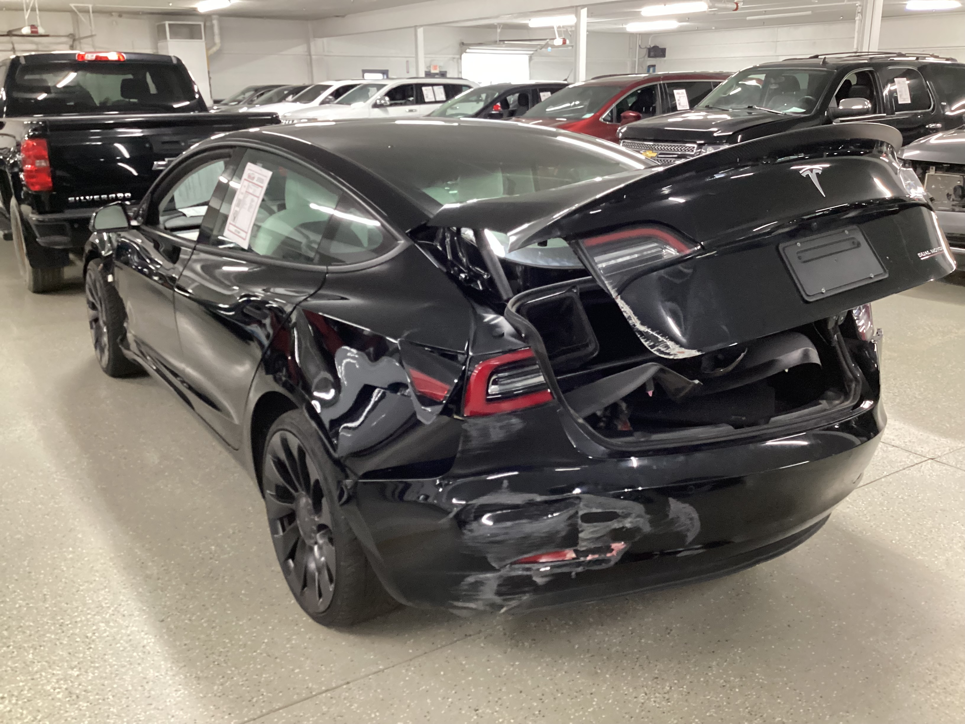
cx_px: 482
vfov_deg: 45.4
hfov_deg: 58.4
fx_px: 864
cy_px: 362
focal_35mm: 31
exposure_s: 1/33
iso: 400
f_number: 2.4
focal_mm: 3.3
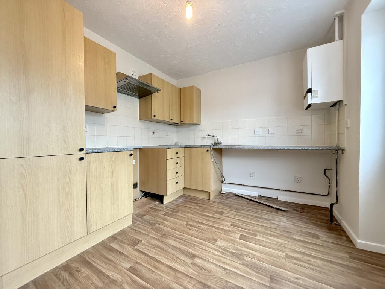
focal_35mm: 14
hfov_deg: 102.1
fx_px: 156
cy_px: 144
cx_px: 192
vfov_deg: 85.7
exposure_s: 1/100
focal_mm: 2.22
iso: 320
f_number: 2.2
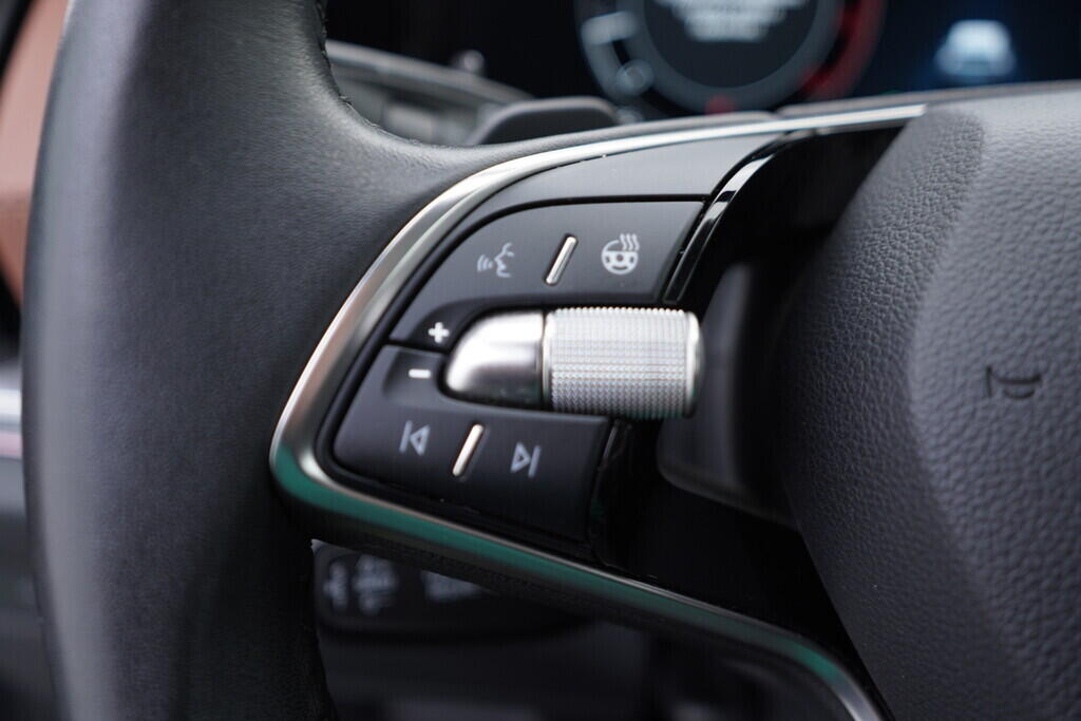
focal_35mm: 36
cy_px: 360
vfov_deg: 36.9
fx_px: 1081
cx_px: 540
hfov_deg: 53.1
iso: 200
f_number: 2.8
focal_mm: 24
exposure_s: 1/40
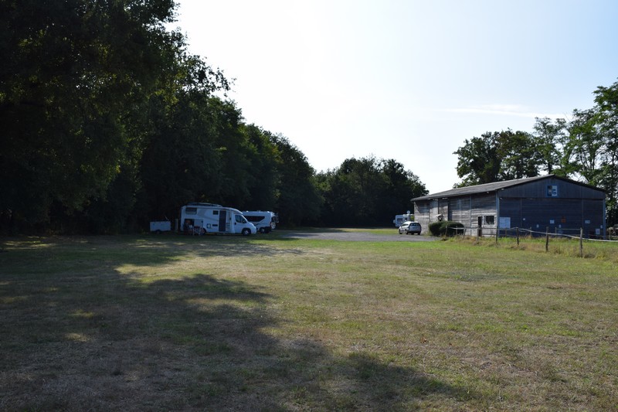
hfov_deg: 53.1
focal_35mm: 36
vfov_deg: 36.9
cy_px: 206
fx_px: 618
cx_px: 309
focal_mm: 24
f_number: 10
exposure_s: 1/400
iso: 200
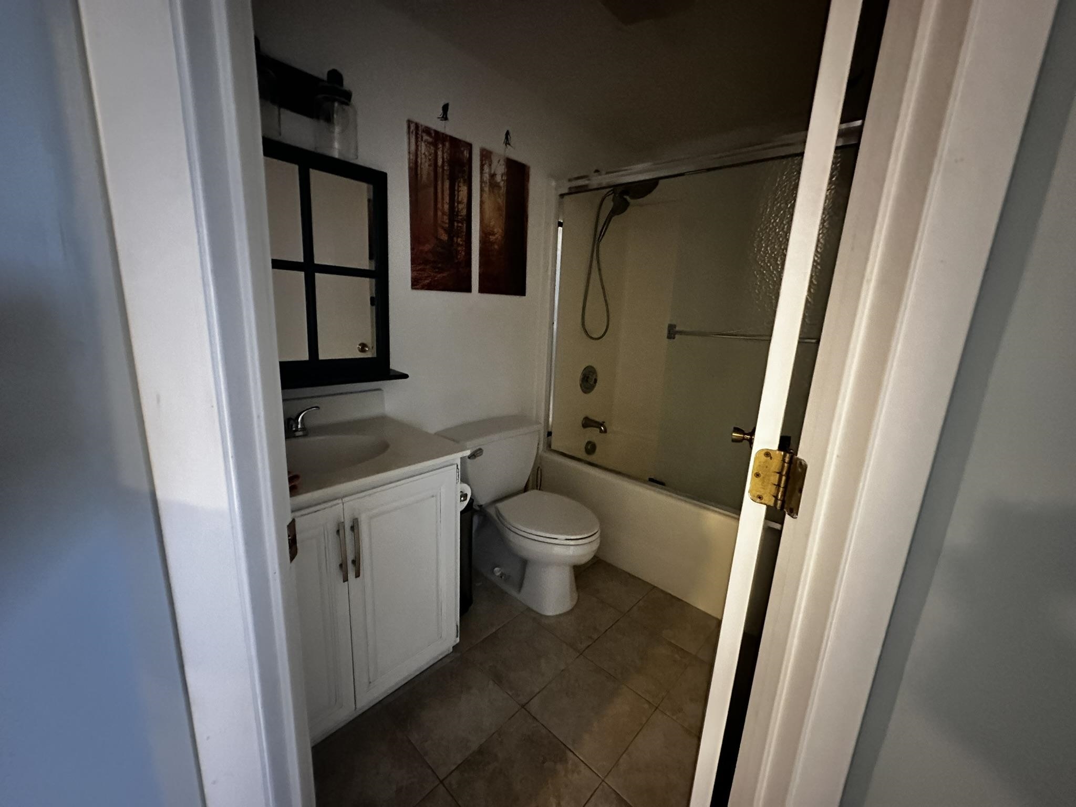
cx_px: 538
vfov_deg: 85.7
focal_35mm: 14
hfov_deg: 102.1
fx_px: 435
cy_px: 404
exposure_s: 1/30
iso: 1250
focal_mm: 2.22
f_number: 2.2
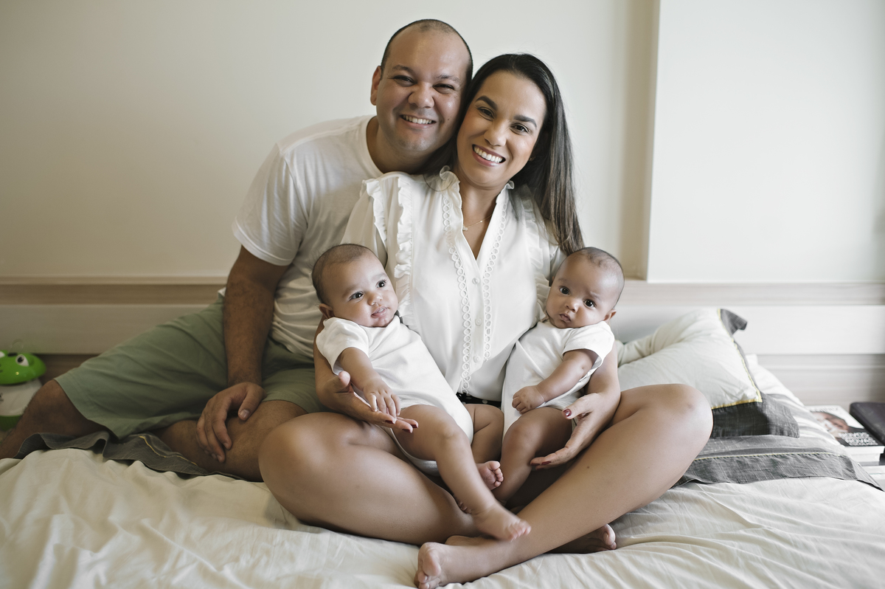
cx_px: 442
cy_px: 294
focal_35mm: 35
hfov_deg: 54.5
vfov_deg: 37.8
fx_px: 860
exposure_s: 1/200
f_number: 2.5
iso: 400
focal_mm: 35
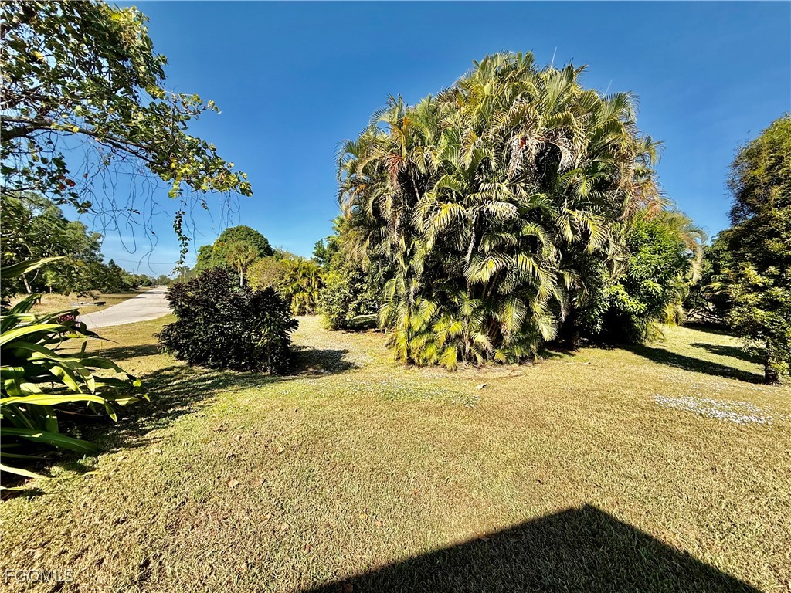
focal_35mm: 14
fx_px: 320
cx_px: 396
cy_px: 296
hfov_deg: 102.1
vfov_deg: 85.7
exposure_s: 1/1068
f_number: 2.2
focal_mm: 2.22
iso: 50
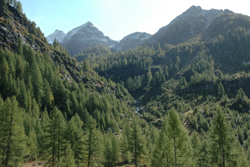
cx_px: 125
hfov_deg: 45.0
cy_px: 84
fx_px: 302
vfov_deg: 30.8
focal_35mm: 44
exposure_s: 1/250
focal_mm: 29
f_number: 8
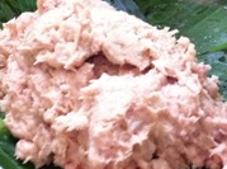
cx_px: 114
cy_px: 30
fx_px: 641
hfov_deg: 20.1
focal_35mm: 98
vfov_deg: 14.9
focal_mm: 3.85
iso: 800
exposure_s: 1/15
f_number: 2.8
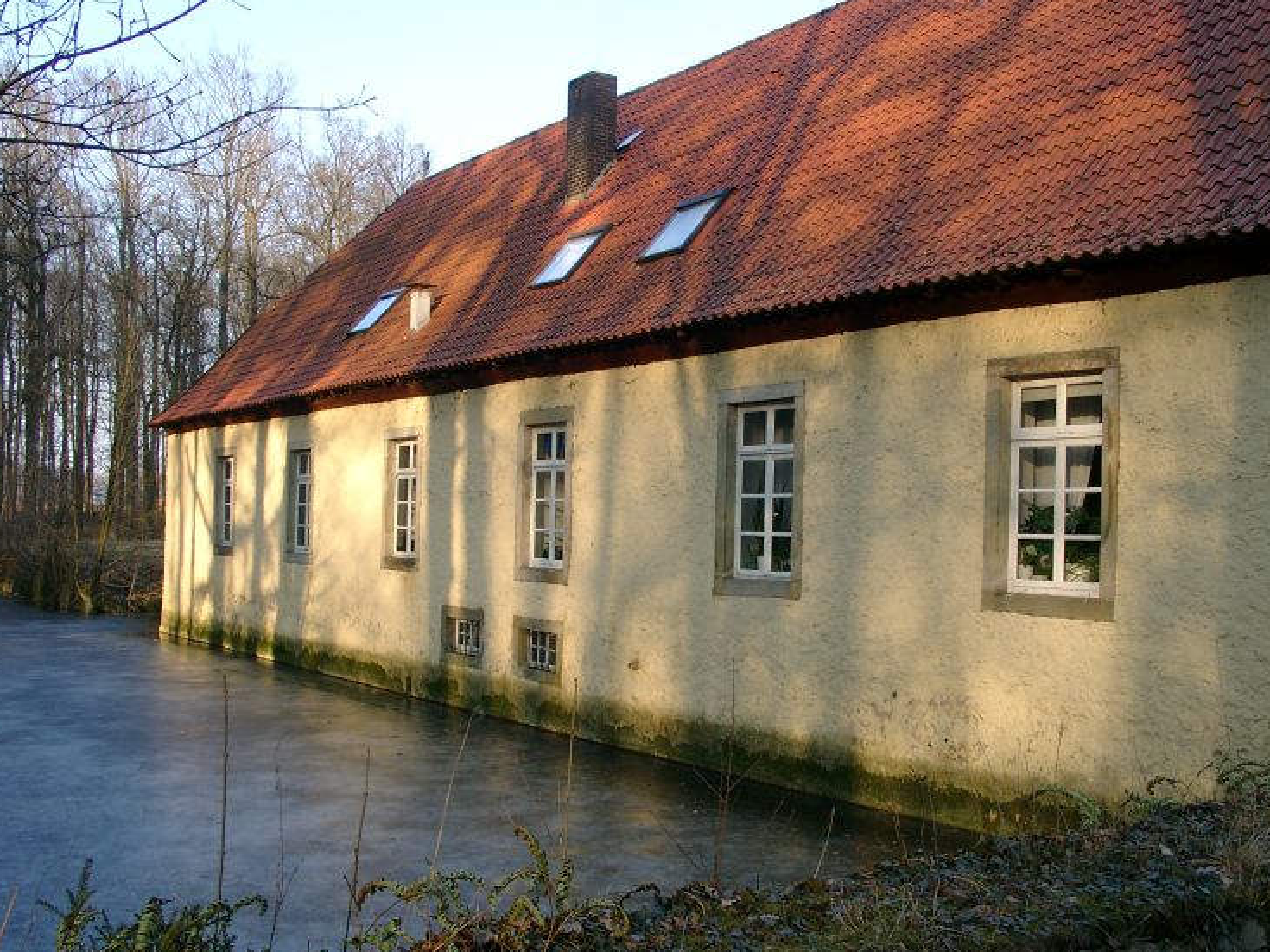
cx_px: 679
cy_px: 460
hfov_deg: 50.1
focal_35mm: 37
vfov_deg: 38.7
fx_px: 1357
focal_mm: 7.13
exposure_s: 1/137
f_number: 4
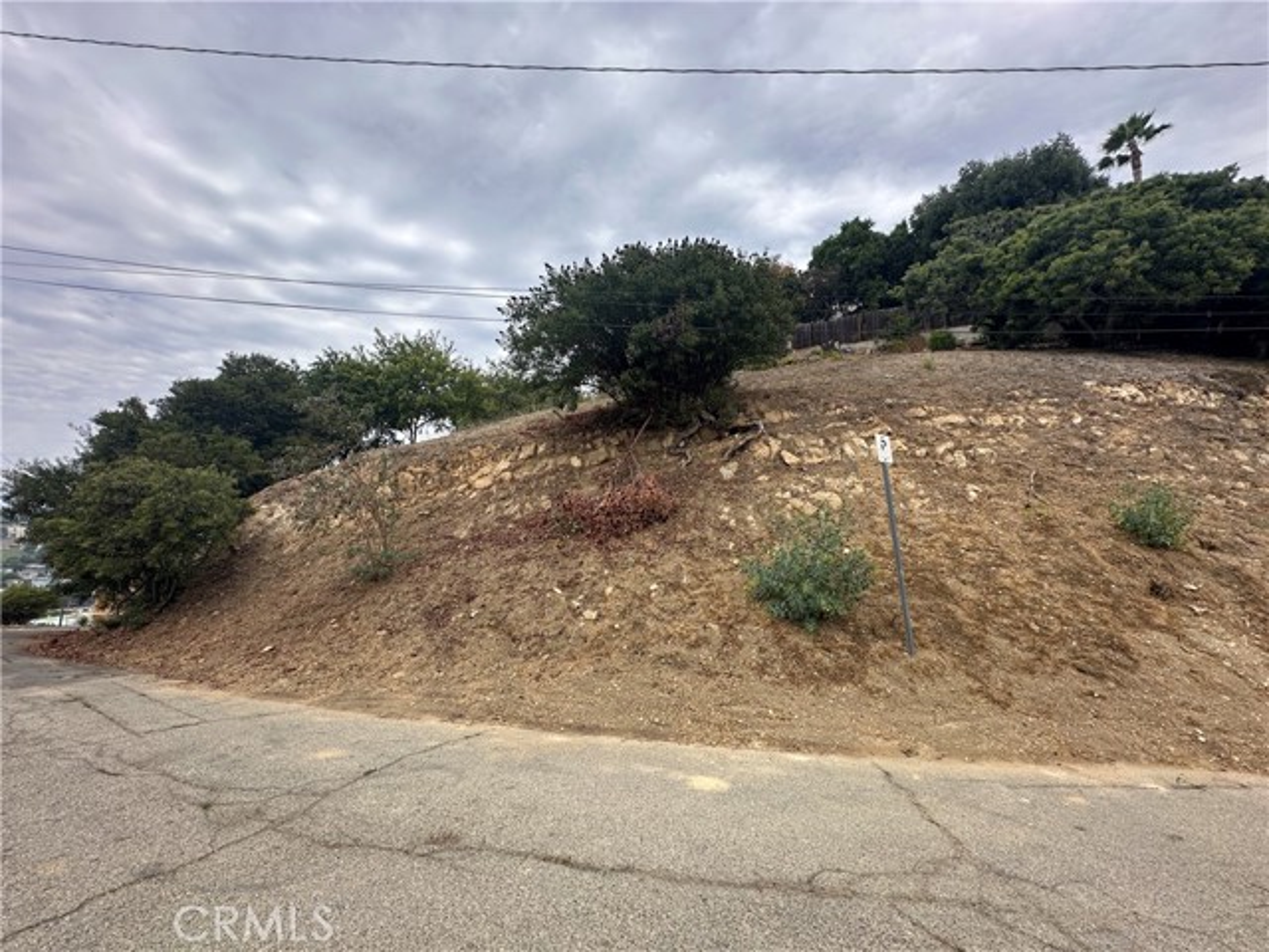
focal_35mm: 14
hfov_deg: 102.1
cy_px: 476
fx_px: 513
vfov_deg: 85.7
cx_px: 634
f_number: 2.2
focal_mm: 2.22
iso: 40
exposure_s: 1/855
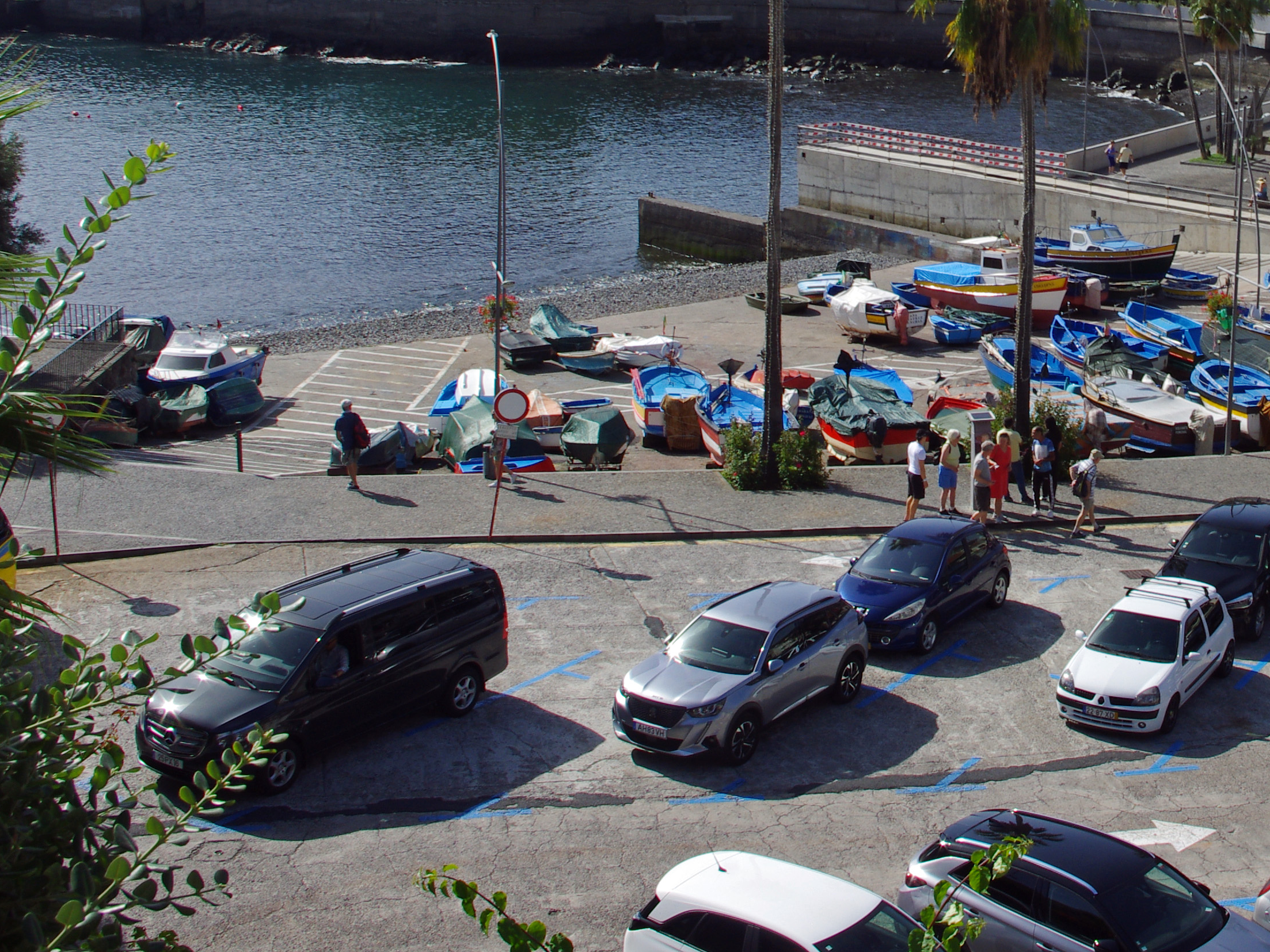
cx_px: 1035
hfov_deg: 33.3
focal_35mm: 56
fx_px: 2055
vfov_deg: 25.6
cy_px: 160
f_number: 13
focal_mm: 20
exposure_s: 1/160
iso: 200
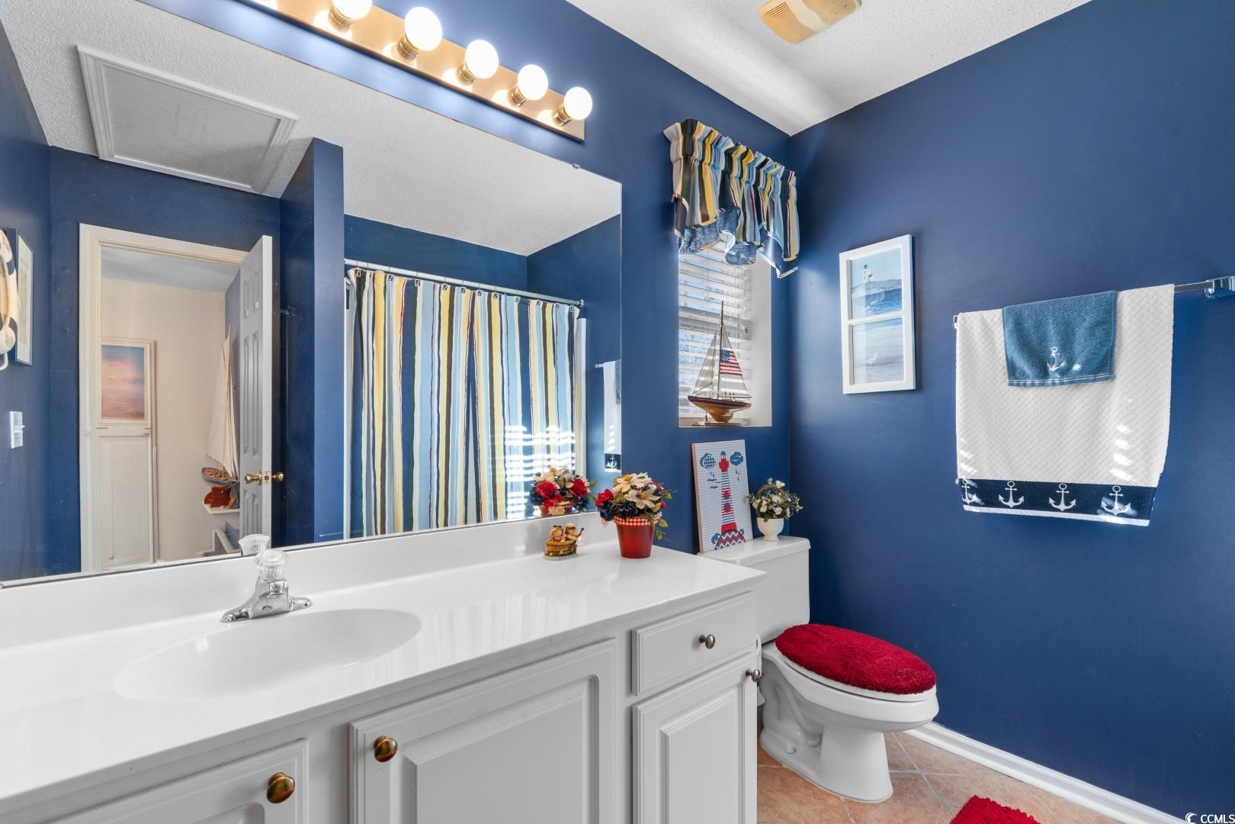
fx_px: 515
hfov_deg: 100.4
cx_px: 618
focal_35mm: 15
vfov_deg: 77.3
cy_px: 412
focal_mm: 10
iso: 100
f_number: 4.5
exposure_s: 1/13
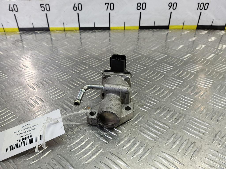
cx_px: 113
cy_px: 84
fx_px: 150
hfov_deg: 73.9
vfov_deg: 58.9
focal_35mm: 23
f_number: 1.6
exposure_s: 1/50
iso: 135
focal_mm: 4.11
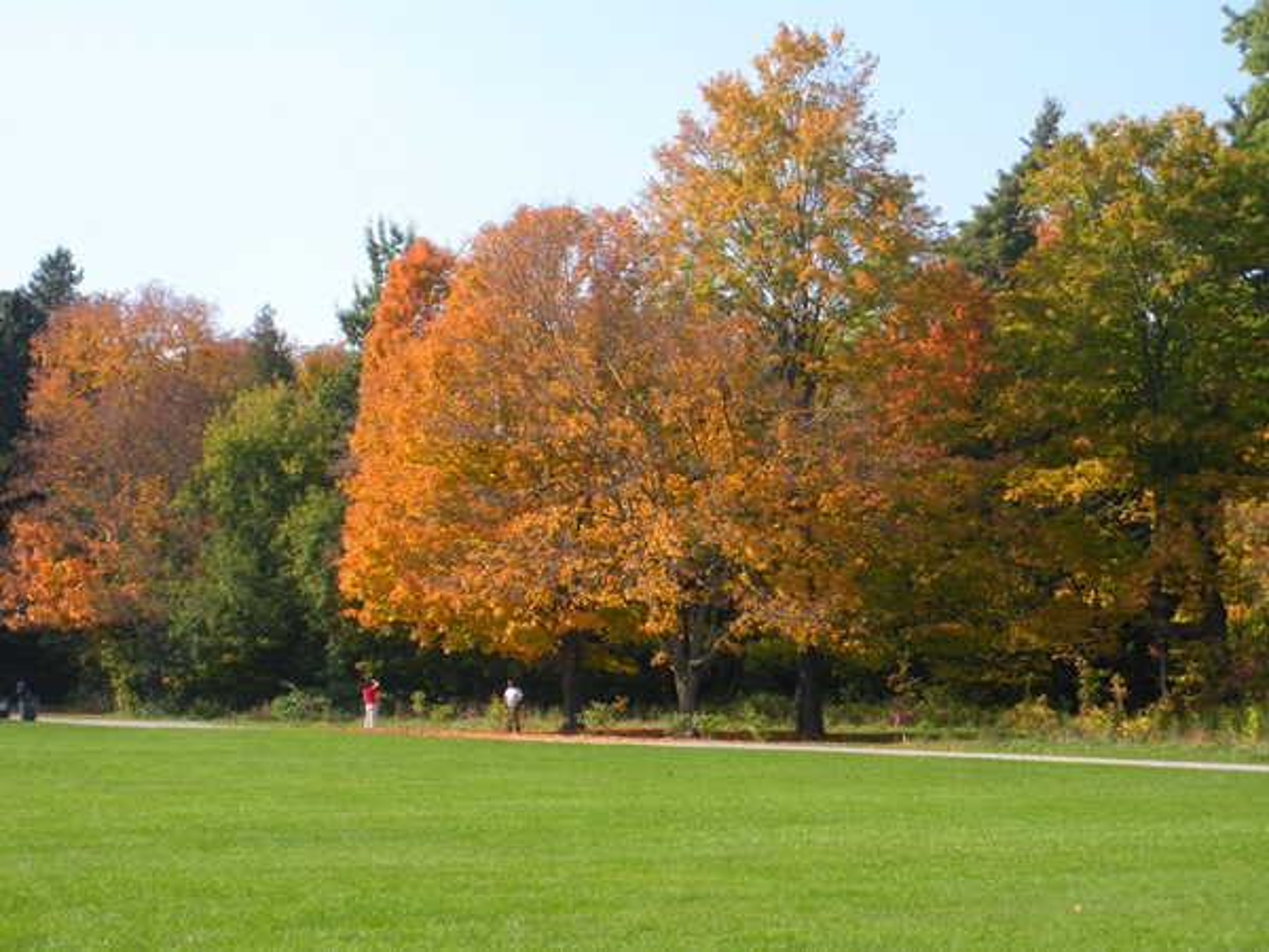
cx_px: 634
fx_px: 2969
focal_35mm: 81
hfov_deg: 24.1
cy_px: 476
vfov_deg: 18.2
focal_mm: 14.2
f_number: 4.8
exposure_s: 1/193
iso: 64
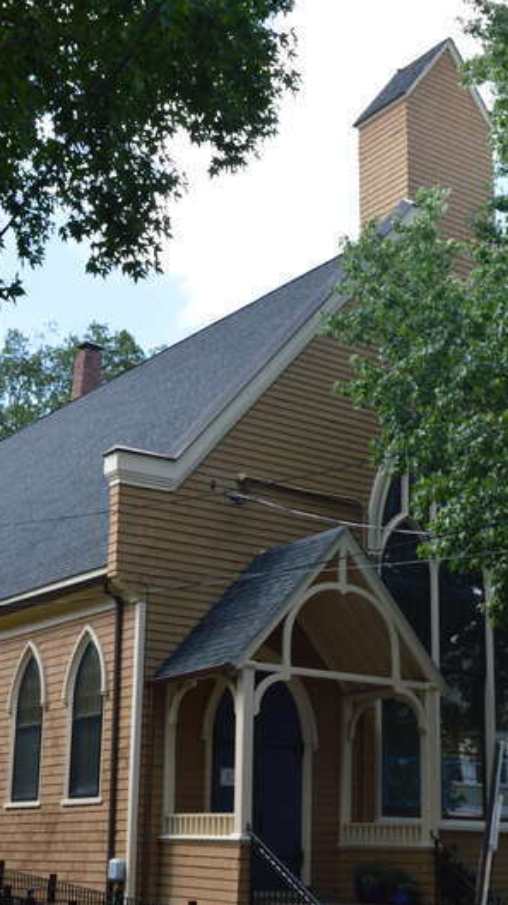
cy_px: 453
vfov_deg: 36.6
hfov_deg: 21.1
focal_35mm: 57
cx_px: 251
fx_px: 1367
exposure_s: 1/160
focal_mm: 24
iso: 100
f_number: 6.3
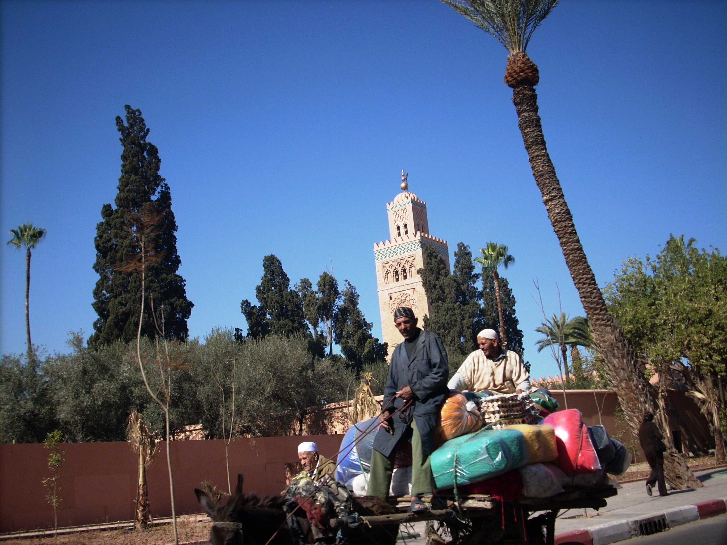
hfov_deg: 50.1
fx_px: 777
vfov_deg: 38.7
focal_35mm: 37
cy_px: 272
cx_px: 364
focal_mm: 6.2
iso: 64
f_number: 5.6
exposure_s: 1/458
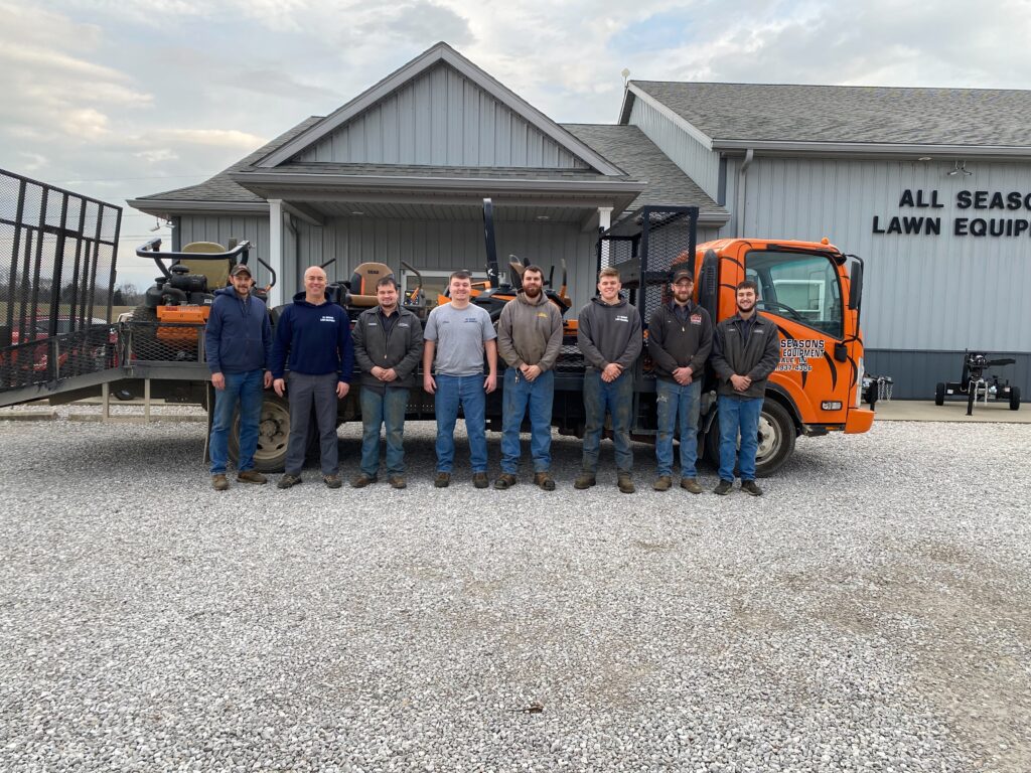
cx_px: 516
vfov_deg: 53.1
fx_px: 774
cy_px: 386
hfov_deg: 67.3
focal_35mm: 26
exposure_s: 1/268
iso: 32
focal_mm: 4.25
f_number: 1.8
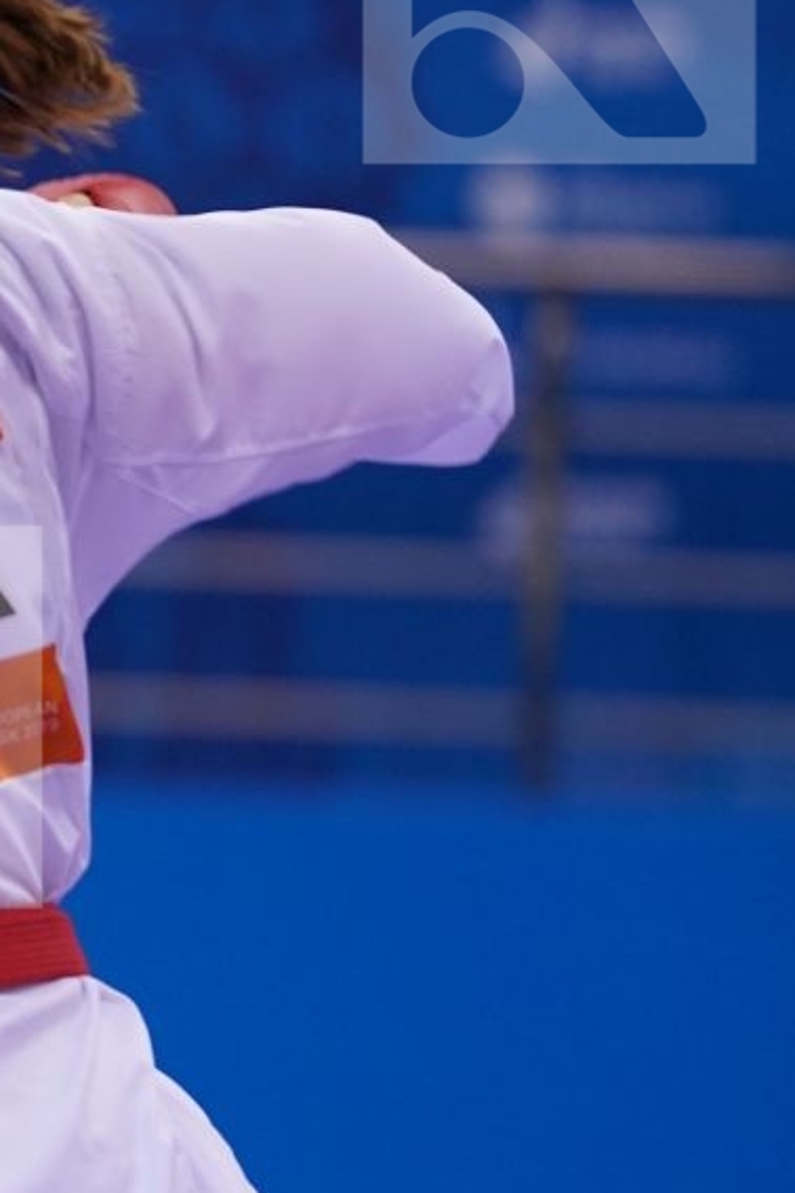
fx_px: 20834
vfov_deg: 3.3
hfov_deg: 2.2
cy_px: 717
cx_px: -867
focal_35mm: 629
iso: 1000
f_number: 2.8
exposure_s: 1/1000
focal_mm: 198
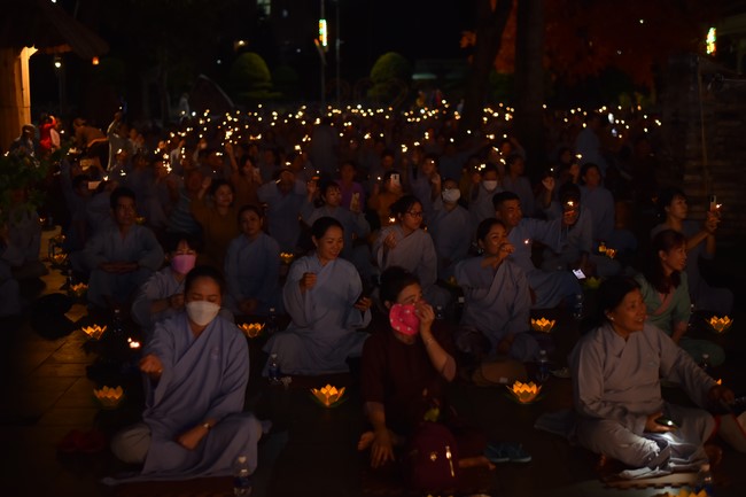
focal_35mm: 50
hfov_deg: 39.6
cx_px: 373
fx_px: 1036
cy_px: 248
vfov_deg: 27.0
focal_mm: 50
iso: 640
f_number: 2.2
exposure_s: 1/200
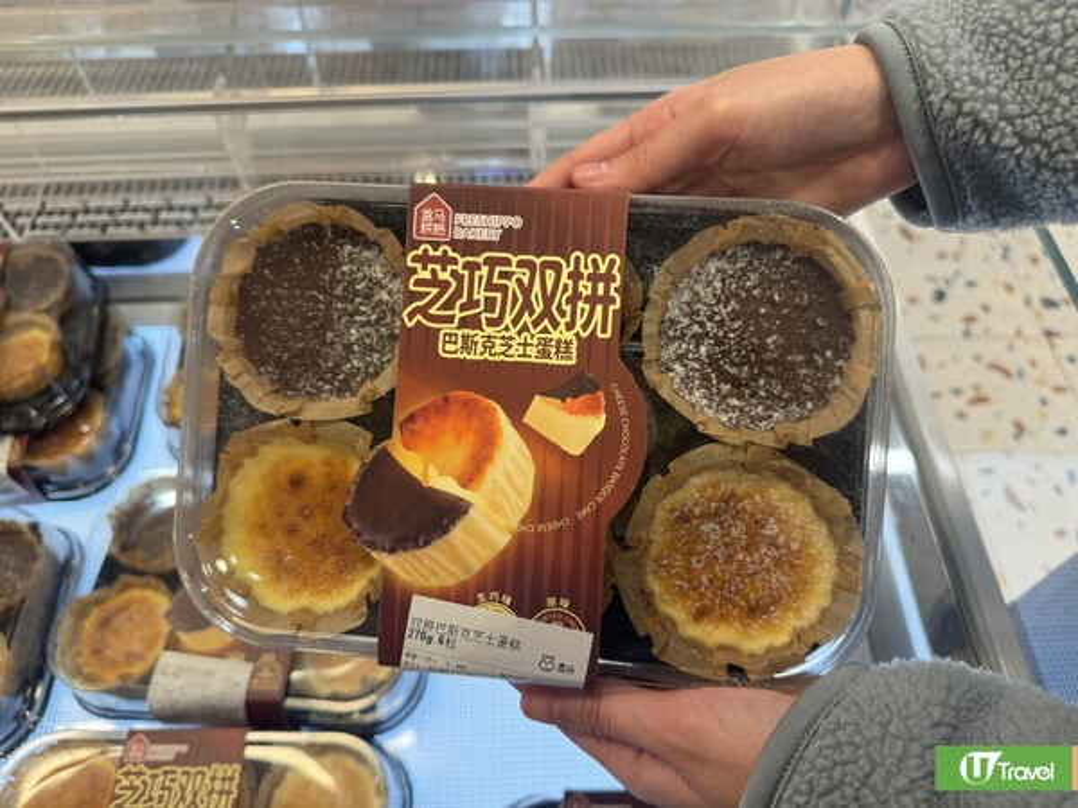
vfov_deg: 56.8
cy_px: 404
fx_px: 747
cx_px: 539
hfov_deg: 71.6
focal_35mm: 24
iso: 64
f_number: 1.78
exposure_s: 1/121
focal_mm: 6.86
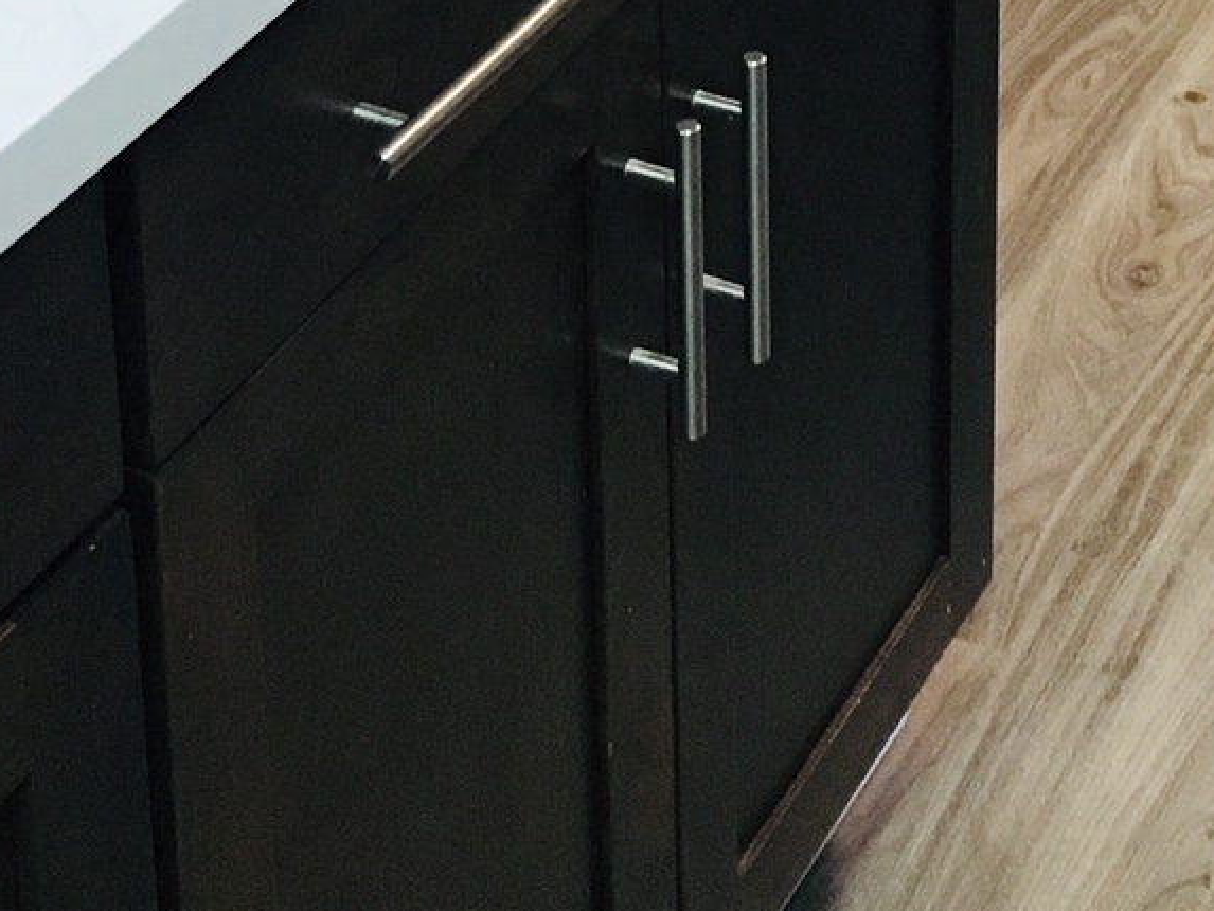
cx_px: 1140
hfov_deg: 18.9
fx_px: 3578
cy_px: -939
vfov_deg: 12.6
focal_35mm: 102
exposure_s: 1/30
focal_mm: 4.15
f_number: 2.2
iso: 125
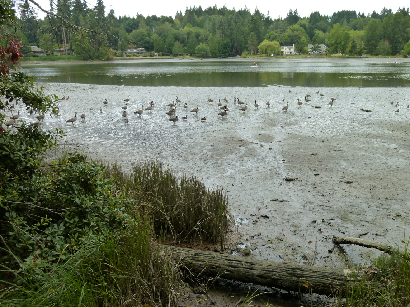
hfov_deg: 63.4
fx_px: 332
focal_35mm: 28
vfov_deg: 49.7
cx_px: 220
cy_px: 143
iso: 125
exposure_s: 1/125
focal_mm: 4.5
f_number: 3.3
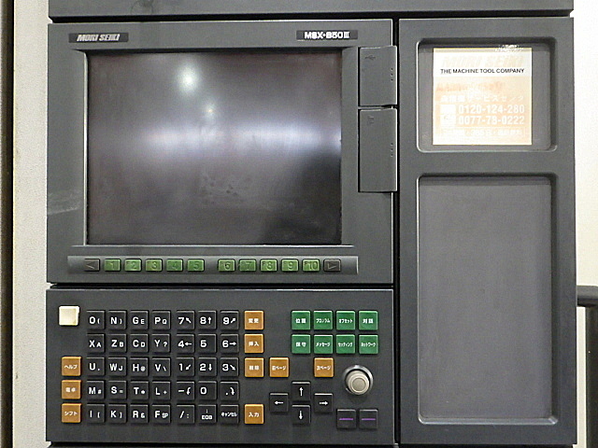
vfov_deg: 49.7
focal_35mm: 28
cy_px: 224
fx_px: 484
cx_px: 299
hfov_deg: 63.4
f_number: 3.5
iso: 1600
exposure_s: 1/40
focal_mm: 5
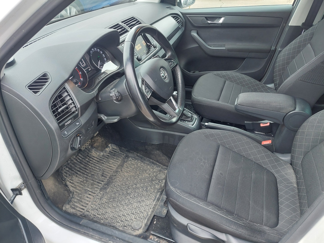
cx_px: 162
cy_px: 122
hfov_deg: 69.4
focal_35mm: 25
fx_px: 234
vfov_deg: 54.9
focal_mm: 5.23
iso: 80
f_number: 1.8
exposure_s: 1/50
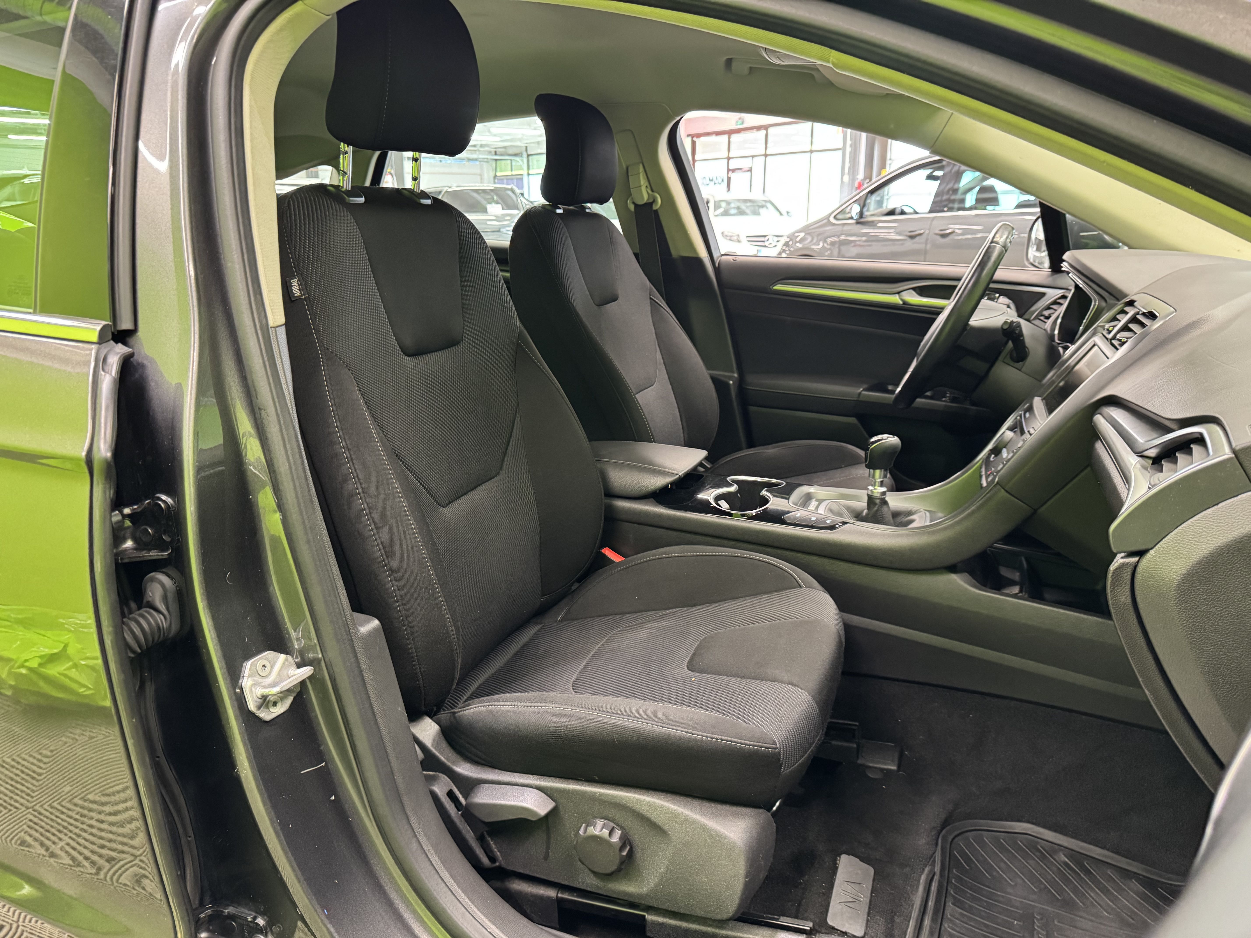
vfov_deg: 56.8
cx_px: 626
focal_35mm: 24
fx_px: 867
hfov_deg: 71.6
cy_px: 469
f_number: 1.78
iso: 640
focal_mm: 6.76
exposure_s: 1/50
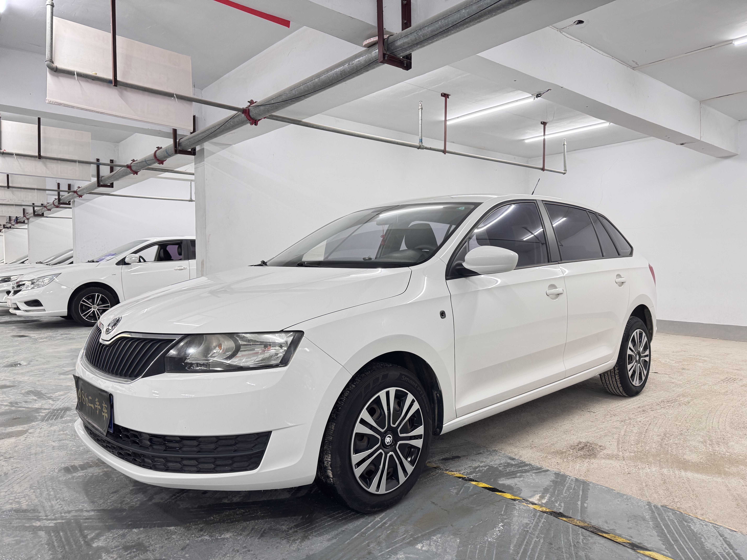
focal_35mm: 24
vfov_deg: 56.8
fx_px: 518
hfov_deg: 71.6
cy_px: 280
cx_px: 374
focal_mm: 6.76
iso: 160
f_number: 1.78
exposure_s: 1/50
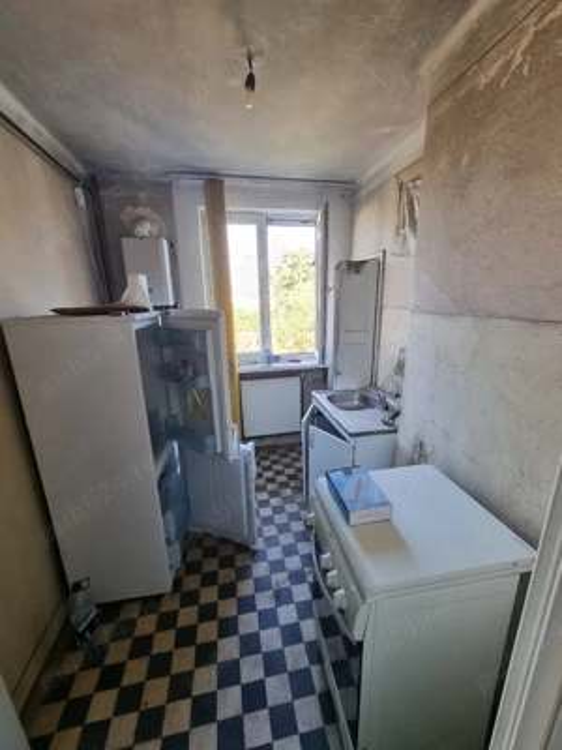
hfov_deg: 89.9
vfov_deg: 106.2
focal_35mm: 13
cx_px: 281
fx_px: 281
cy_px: 375
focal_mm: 2.2
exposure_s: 1/50
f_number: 2.2
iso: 125
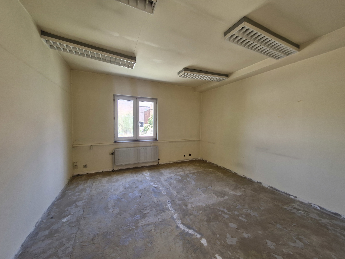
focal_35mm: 13
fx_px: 130
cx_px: 172
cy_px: 130
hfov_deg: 106.2
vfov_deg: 89.9
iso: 100
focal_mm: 1.74
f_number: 2.2
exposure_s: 1/50
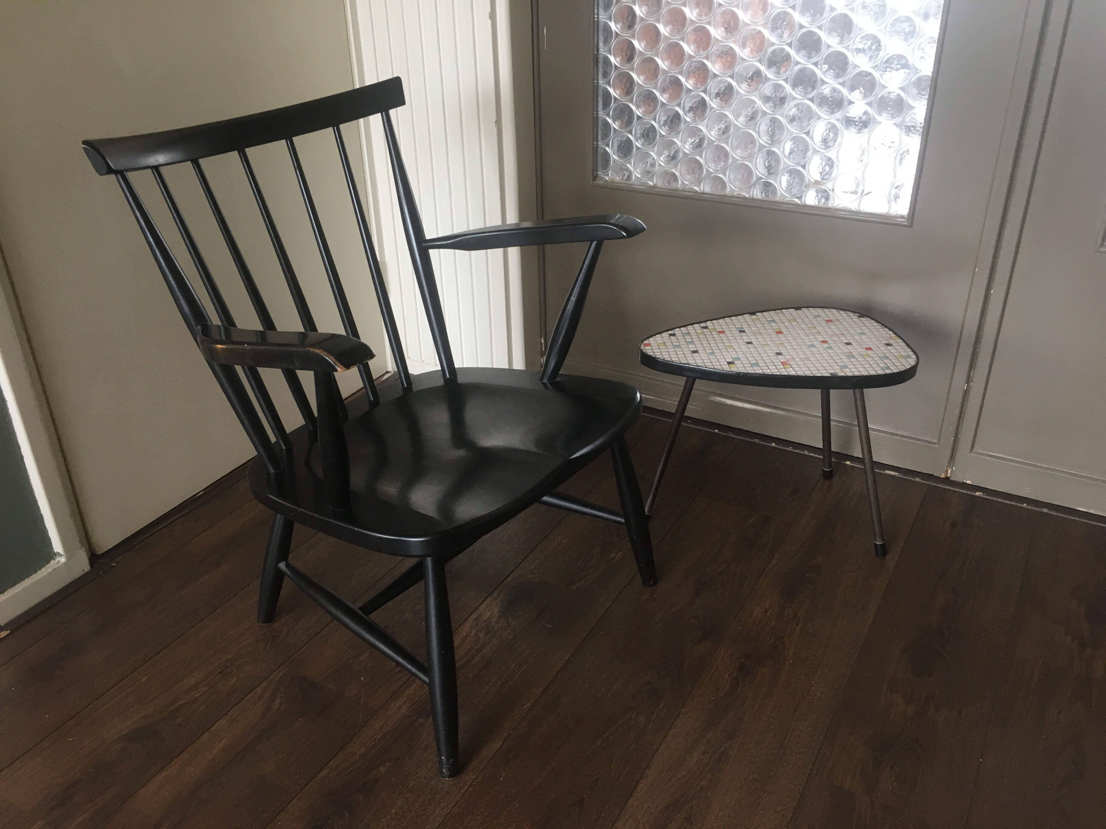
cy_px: 414
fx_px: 927
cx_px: 553
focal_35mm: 29
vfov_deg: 48.2
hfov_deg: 61.7
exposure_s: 1/33
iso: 100
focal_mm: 4.15
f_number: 2.2
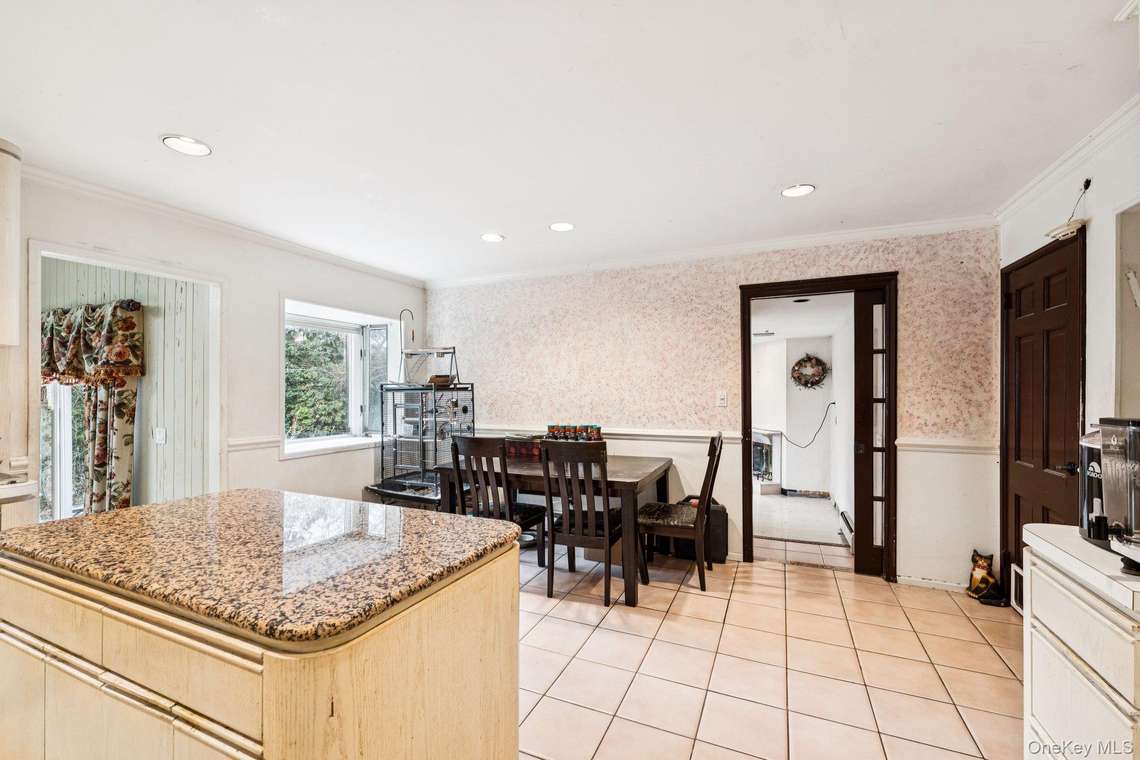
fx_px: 443
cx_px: 570
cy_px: 380
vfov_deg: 81.2
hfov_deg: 104.3
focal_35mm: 14
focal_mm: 14
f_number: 7.1
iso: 500
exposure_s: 1/15
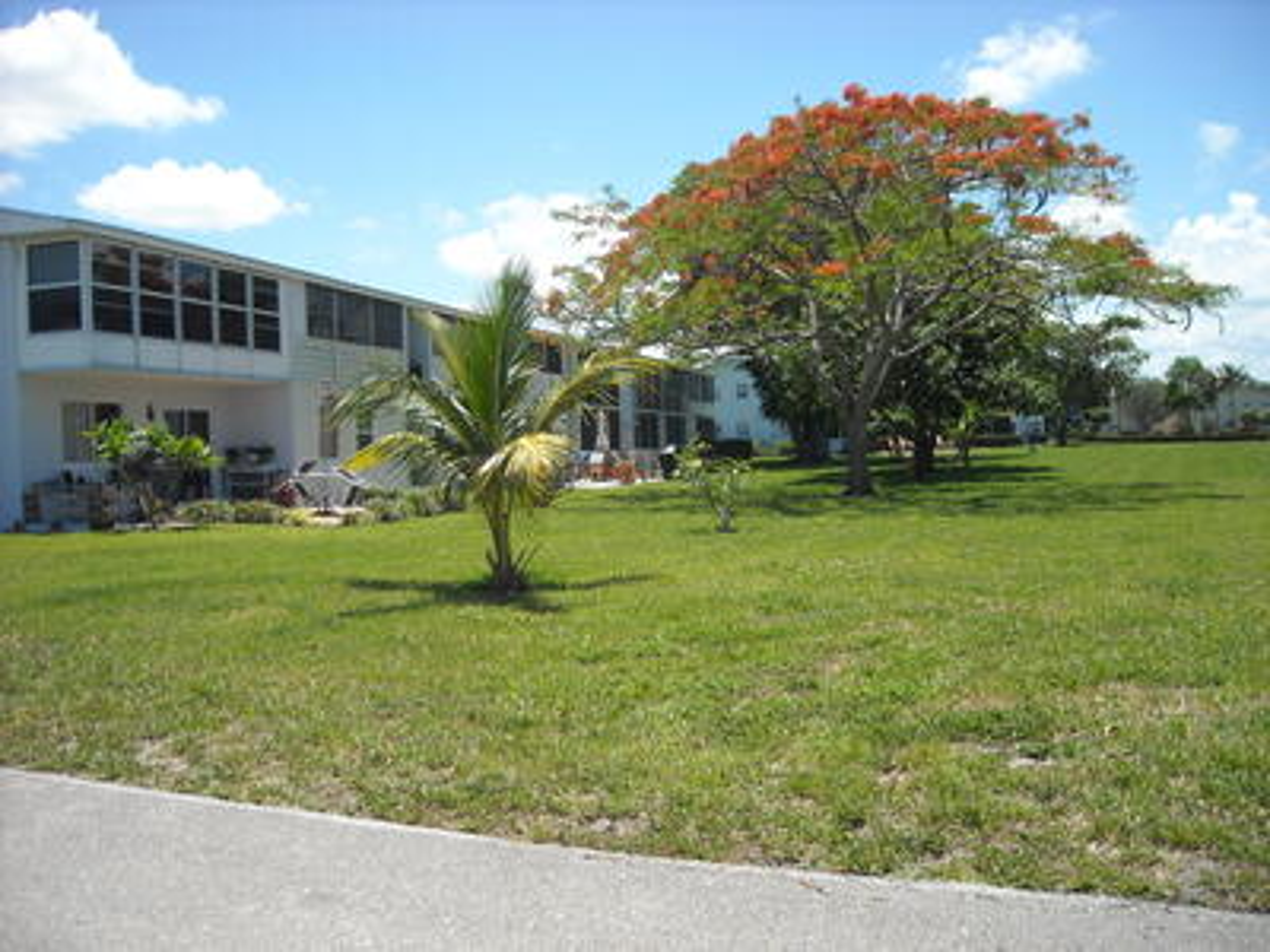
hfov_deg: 52.6
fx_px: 1284
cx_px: 635
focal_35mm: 35
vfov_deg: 40.7
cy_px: 476
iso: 73
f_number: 5.6
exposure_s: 1/250
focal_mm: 5.7
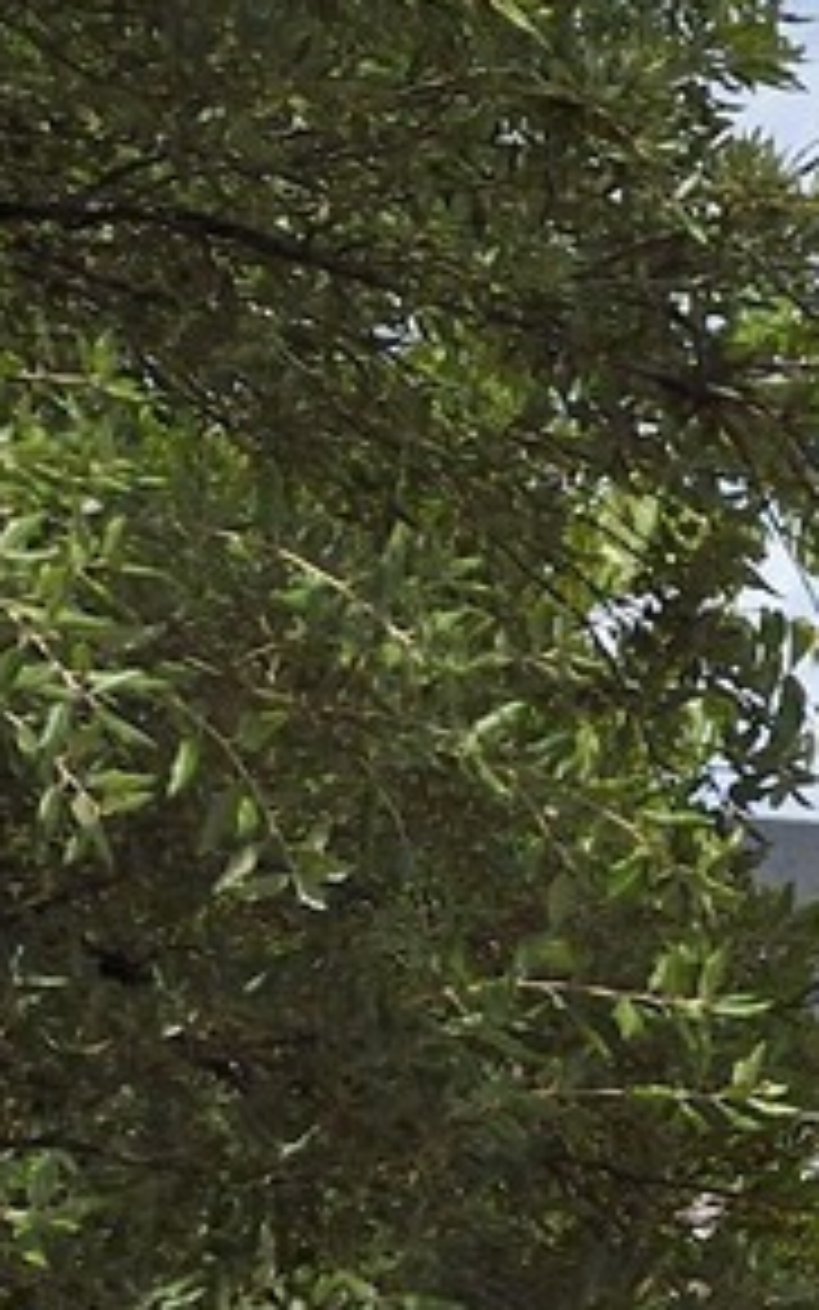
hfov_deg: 6.6
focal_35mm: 168
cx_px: 3006
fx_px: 5997
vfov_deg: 12.5
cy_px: 506
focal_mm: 30
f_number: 9
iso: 200
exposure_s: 1/1000
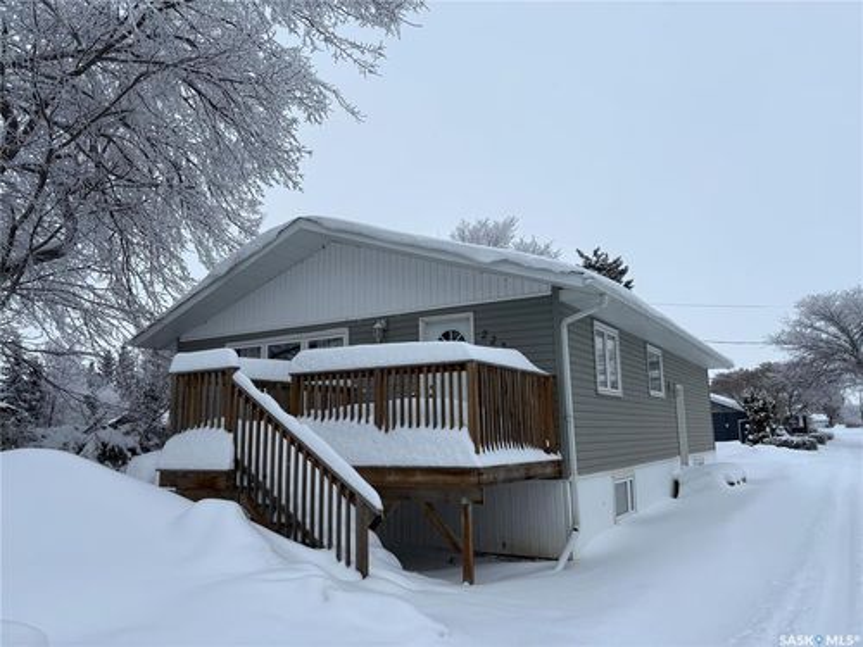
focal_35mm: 26
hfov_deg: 67.3
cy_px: 324
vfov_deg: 53.1
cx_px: 432
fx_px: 648
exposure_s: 1/2985
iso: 50
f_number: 1.6
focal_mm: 5.96
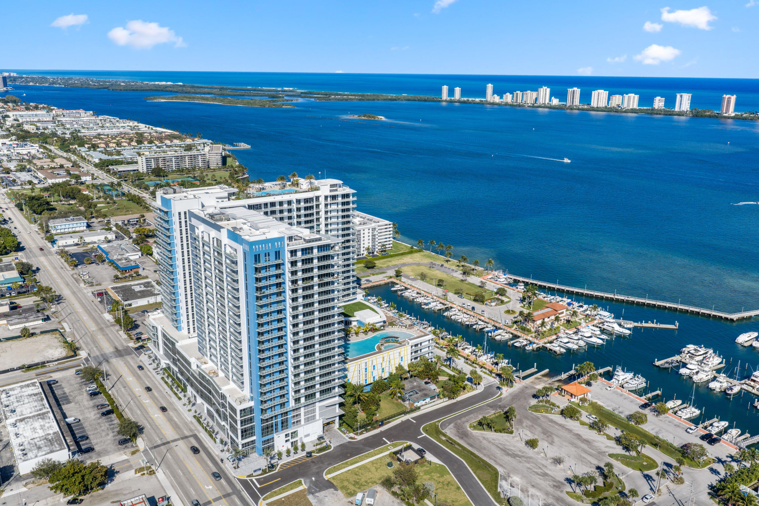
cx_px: 380
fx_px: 590
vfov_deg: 46.4
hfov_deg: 65.5
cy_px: 253
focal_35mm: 28
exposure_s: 1/500
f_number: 5
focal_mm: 14.45
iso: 100
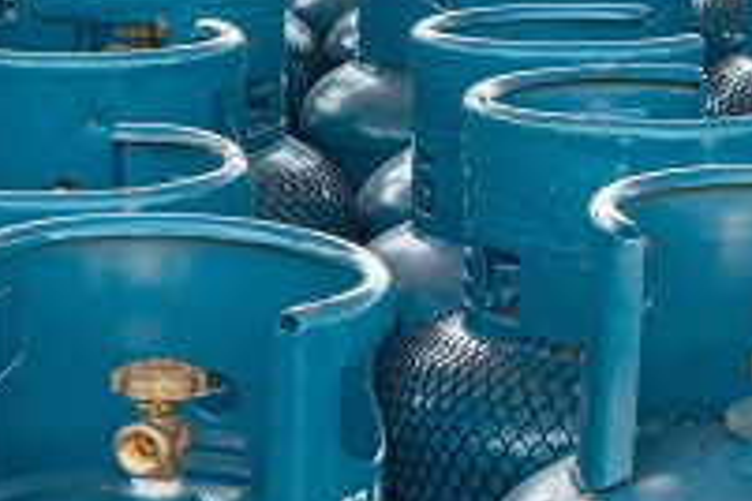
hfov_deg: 12.1
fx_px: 3530
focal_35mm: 169
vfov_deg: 8.1
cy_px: 236
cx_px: 251
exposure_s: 1/50
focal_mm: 31.5
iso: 160
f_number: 5.6
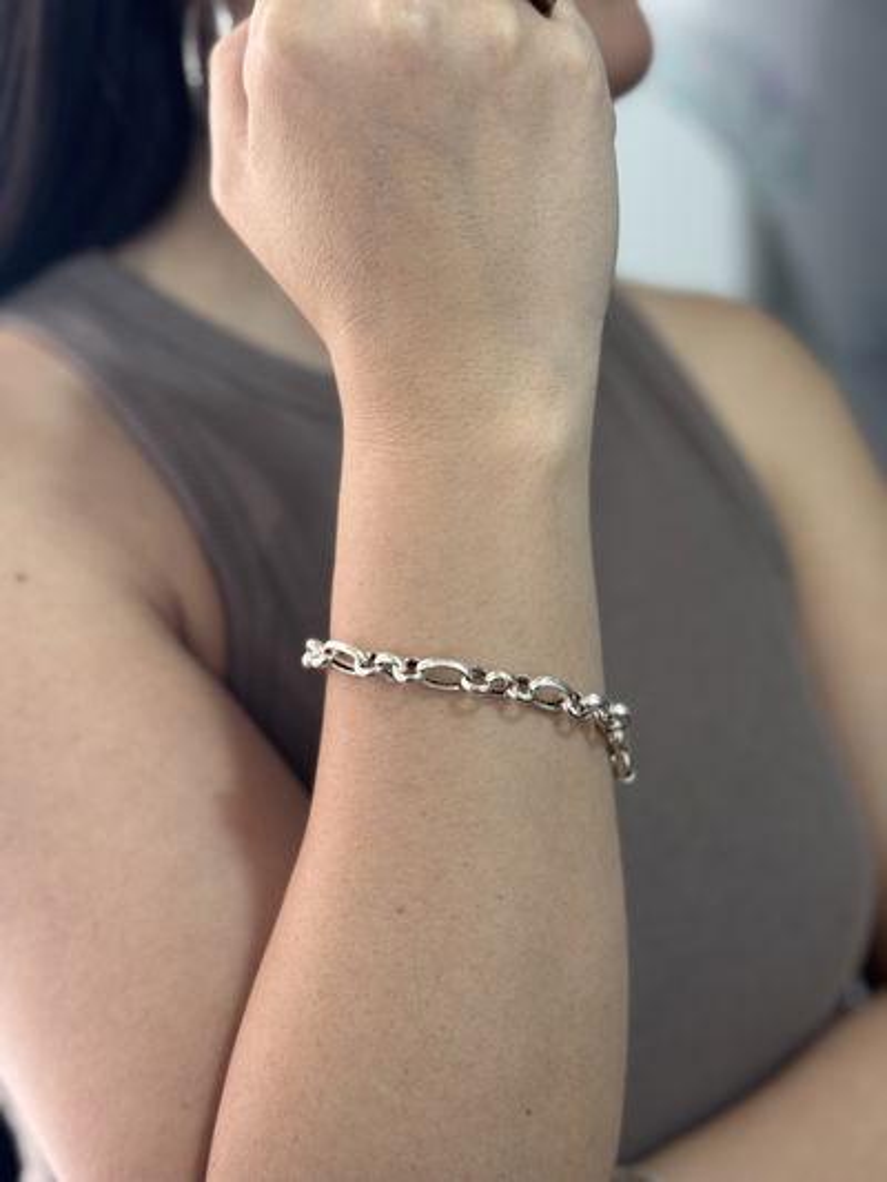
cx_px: 444
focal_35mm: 48
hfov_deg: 30.3
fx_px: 1639
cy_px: 591
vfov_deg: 39.6
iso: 100
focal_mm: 6.76
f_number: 1.78
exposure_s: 1/50
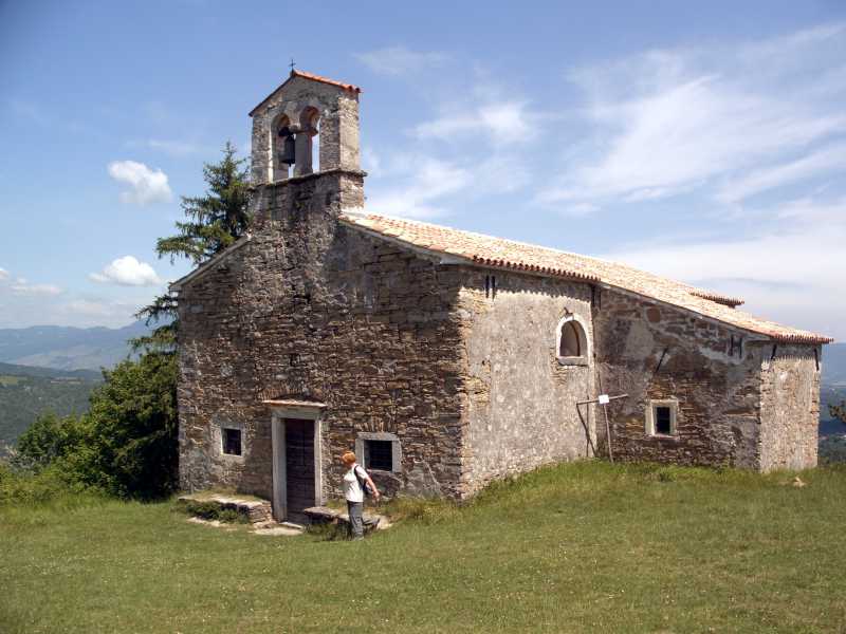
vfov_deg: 42.9
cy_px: 317
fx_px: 807
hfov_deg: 55.4
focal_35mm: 33
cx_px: 423
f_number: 4.5
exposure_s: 1/500
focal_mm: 7.1
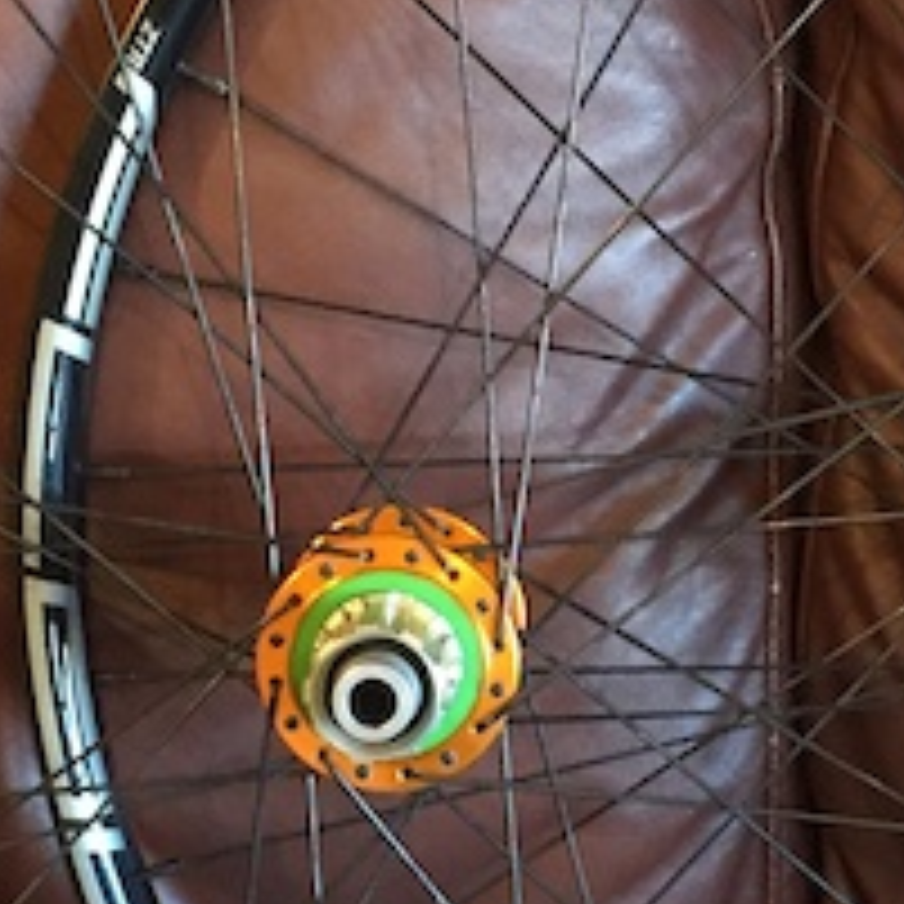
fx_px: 3014
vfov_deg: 17.1
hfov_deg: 16.9
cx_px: 756
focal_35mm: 102
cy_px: 517
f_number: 2.2
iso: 250
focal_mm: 4.15
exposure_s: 1/17
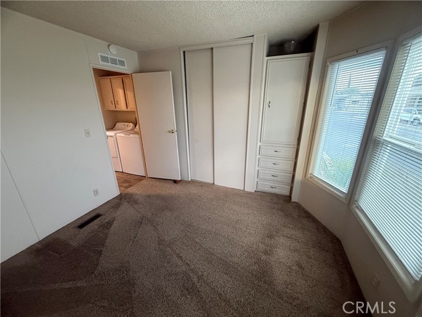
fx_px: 171
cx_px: 211
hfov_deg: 102.1
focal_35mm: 14
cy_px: 158
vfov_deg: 85.7
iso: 640
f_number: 2.2
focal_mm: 2.22
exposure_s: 1/60
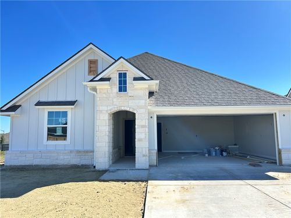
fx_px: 219
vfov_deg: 53.1
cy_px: 109
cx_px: 146
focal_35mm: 26
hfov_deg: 67.3
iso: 50
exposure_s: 1/1779
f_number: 1.5
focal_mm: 5.7
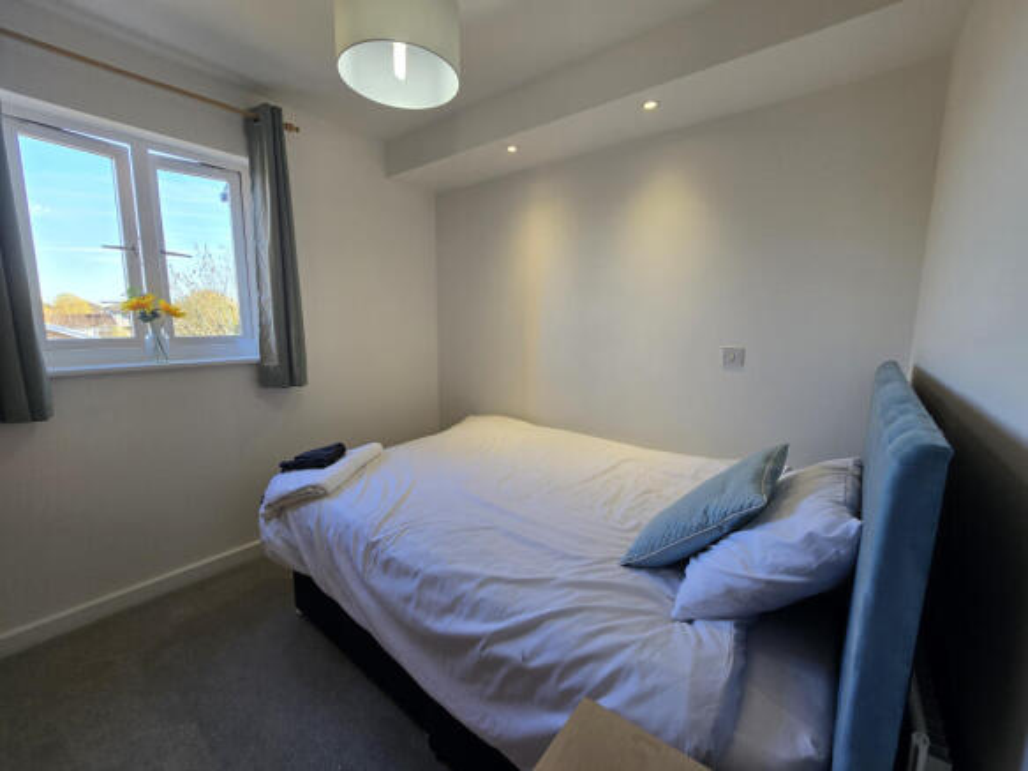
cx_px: 514
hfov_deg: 106.2
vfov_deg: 89.9
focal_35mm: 13
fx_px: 386
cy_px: 386
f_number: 2.2
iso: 50
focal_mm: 2.2
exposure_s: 1/50
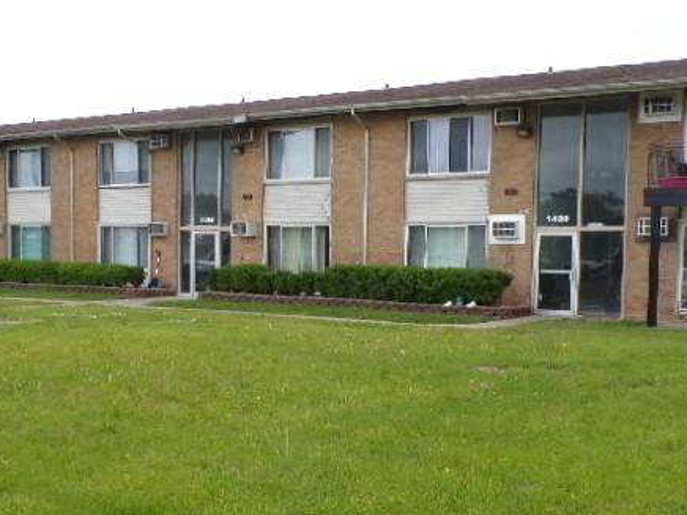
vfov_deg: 30.8
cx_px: 342
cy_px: 318
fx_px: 933
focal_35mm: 47
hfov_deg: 40.4
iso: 100
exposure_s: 1/125
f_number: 4.8
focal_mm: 5.8
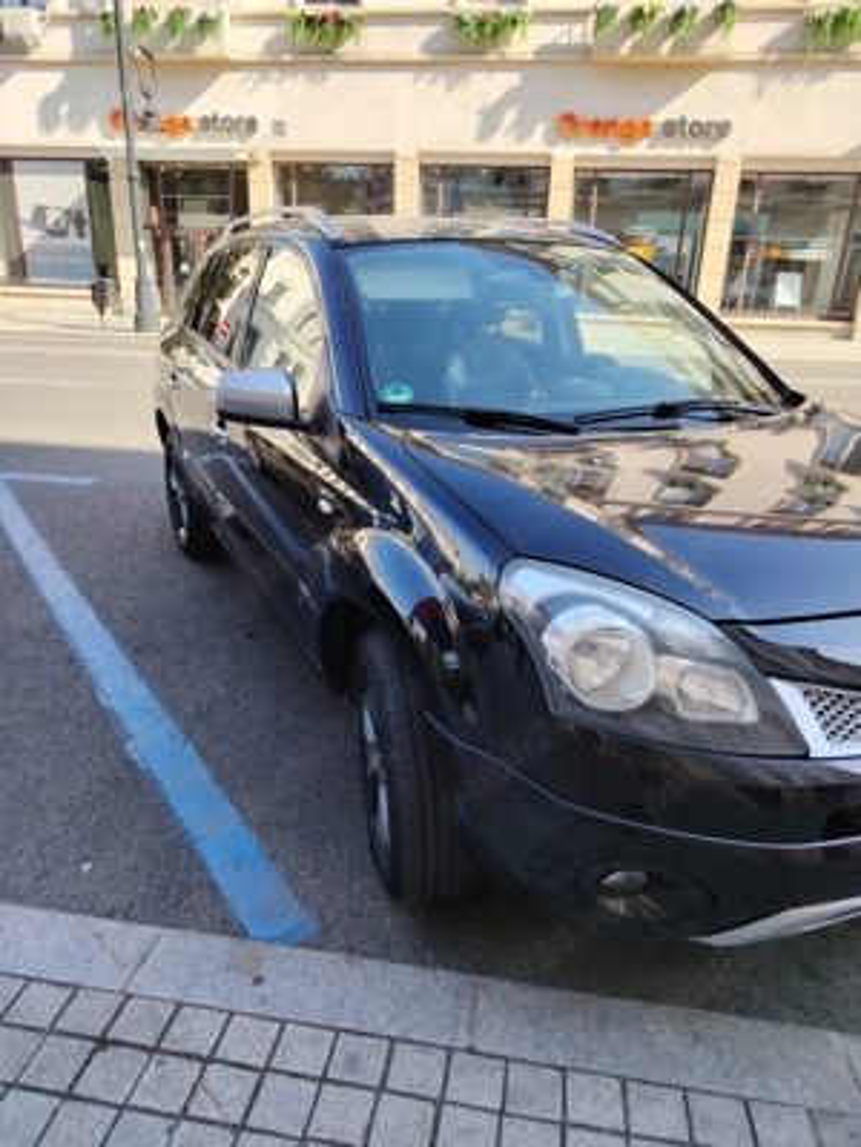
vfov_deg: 71.6
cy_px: 574
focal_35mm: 24
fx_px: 796
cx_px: 430
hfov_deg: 56.8
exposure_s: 1/208
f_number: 1.75
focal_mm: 5.25
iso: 100
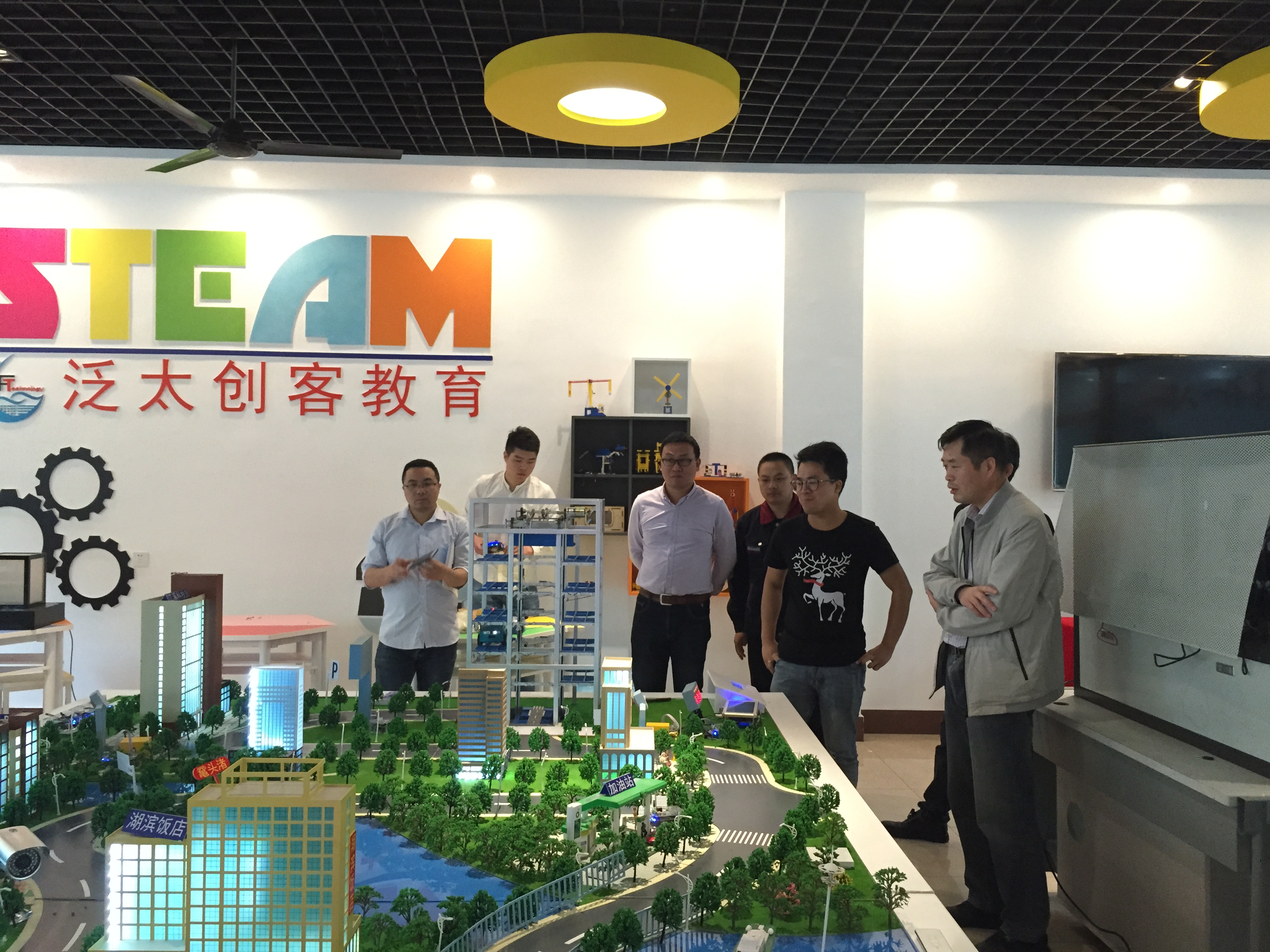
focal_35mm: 29
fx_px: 1064
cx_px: 635
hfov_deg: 61.7
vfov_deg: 48.2
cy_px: 476
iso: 200
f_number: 2.2
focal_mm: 4.15
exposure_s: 1/30
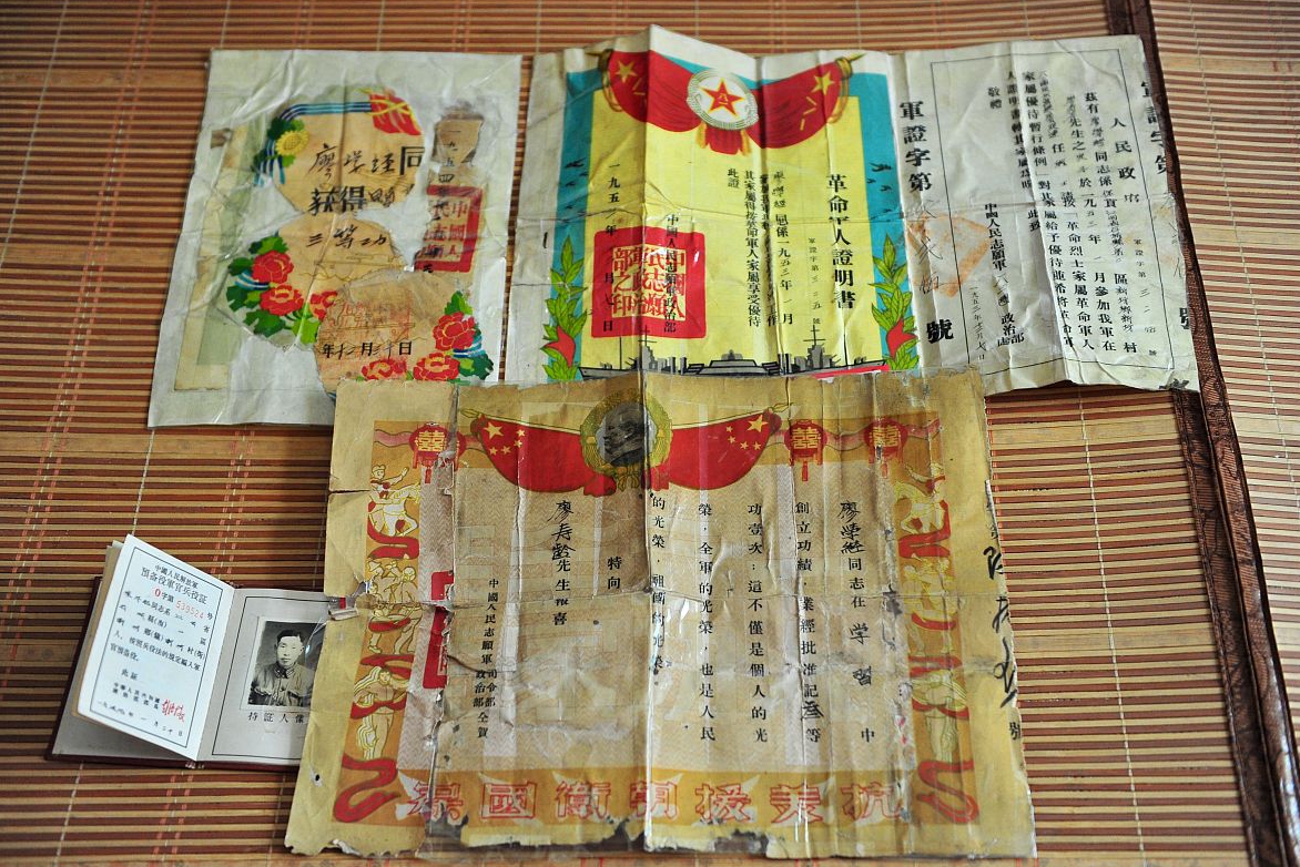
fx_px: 1625
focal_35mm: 45
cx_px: 647
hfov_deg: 43.6
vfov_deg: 29.9
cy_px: 431
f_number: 3.2
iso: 2200
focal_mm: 44
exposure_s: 1/250
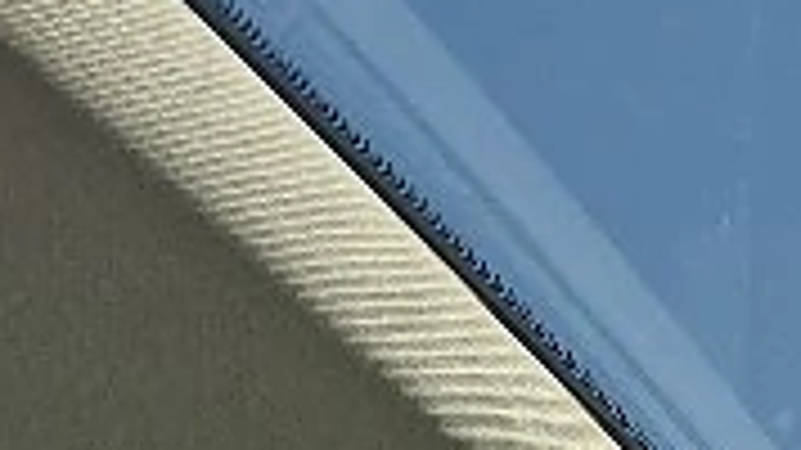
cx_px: 2012
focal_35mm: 141
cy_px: 976
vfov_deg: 8.1
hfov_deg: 11.9
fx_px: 2994
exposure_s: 1/588
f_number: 1.8
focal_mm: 5.4
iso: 25
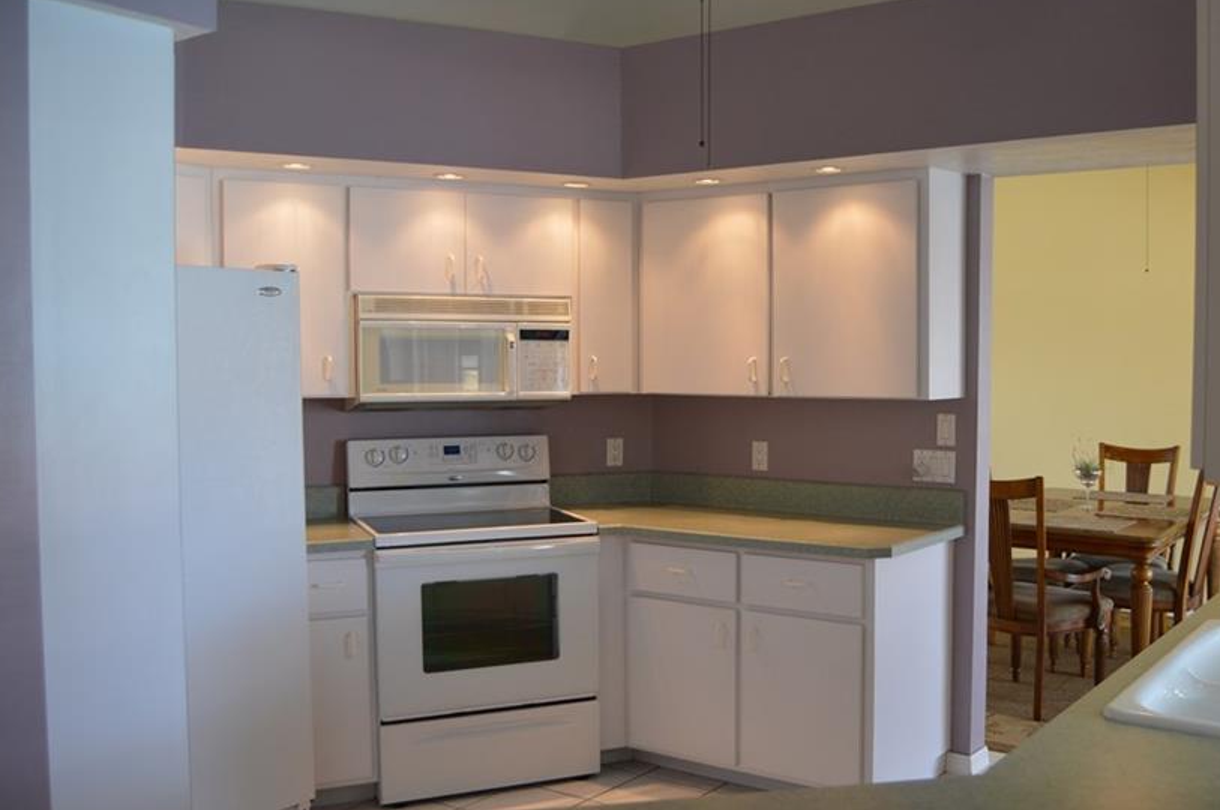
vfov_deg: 38.8
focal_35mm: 34
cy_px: 422
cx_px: 756
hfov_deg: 55.3
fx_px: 1151
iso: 400
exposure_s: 1/60
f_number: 4
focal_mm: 18
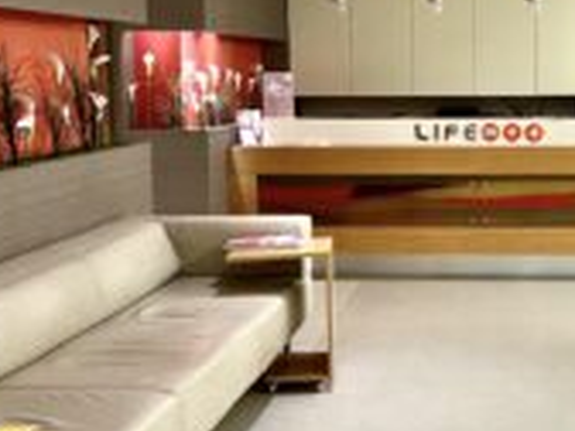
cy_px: 166
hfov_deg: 28.8
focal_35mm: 65
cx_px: 503
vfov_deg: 22.5
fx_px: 1080
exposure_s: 1/50
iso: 125
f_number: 1.6
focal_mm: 4.2
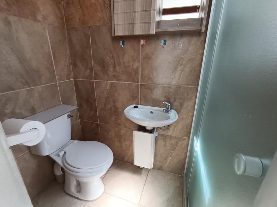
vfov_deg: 74.7
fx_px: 136
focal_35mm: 17
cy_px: 104
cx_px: 138
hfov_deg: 91.0
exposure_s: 1/50
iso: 623
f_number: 2.2
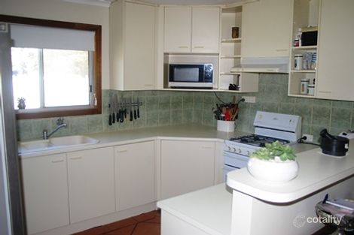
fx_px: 324
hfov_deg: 57.2
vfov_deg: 39.9
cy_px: 118
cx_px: 177
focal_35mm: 33
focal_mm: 22
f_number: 4
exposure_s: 1/30
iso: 200
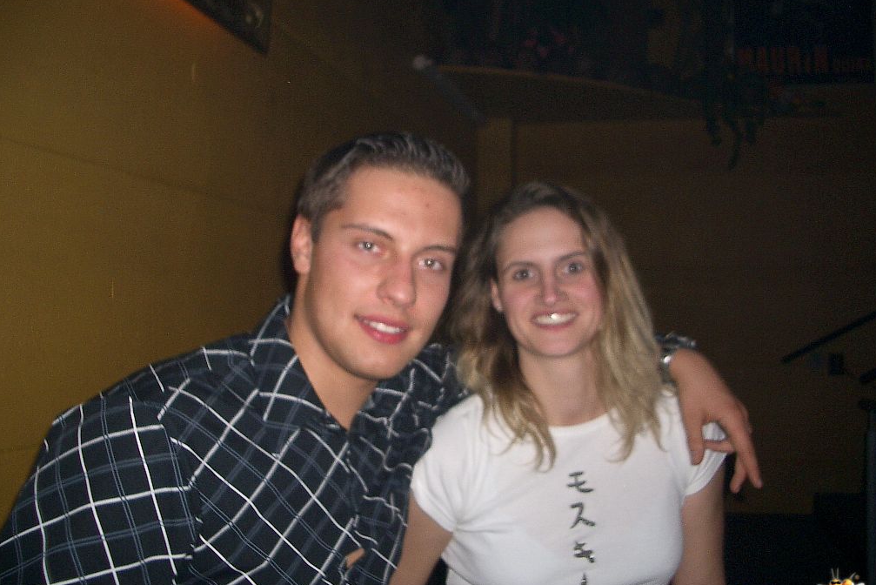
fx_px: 901
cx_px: 443
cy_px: 284
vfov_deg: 36.0
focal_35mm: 37
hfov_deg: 51.9
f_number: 2.6
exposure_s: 1/40
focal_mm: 5.8
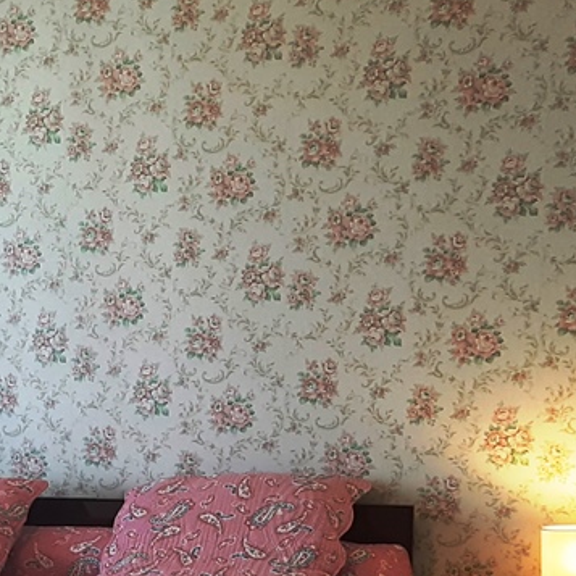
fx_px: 1242
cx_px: -13
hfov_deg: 24.8
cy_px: 547
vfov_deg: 25.1
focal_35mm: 66
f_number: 1.7
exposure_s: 1/25
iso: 40
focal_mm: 3.93
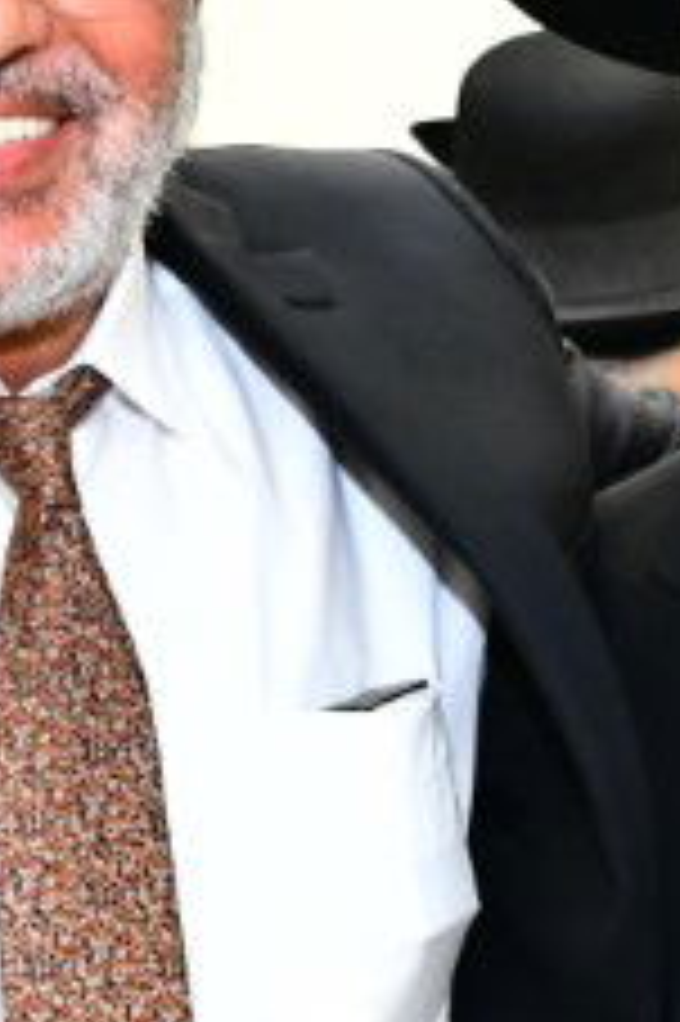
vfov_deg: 14.5
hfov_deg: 9.6
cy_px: 608
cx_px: 563
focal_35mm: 142
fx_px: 4029
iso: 2500
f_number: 5.6
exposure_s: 1/125
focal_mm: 28
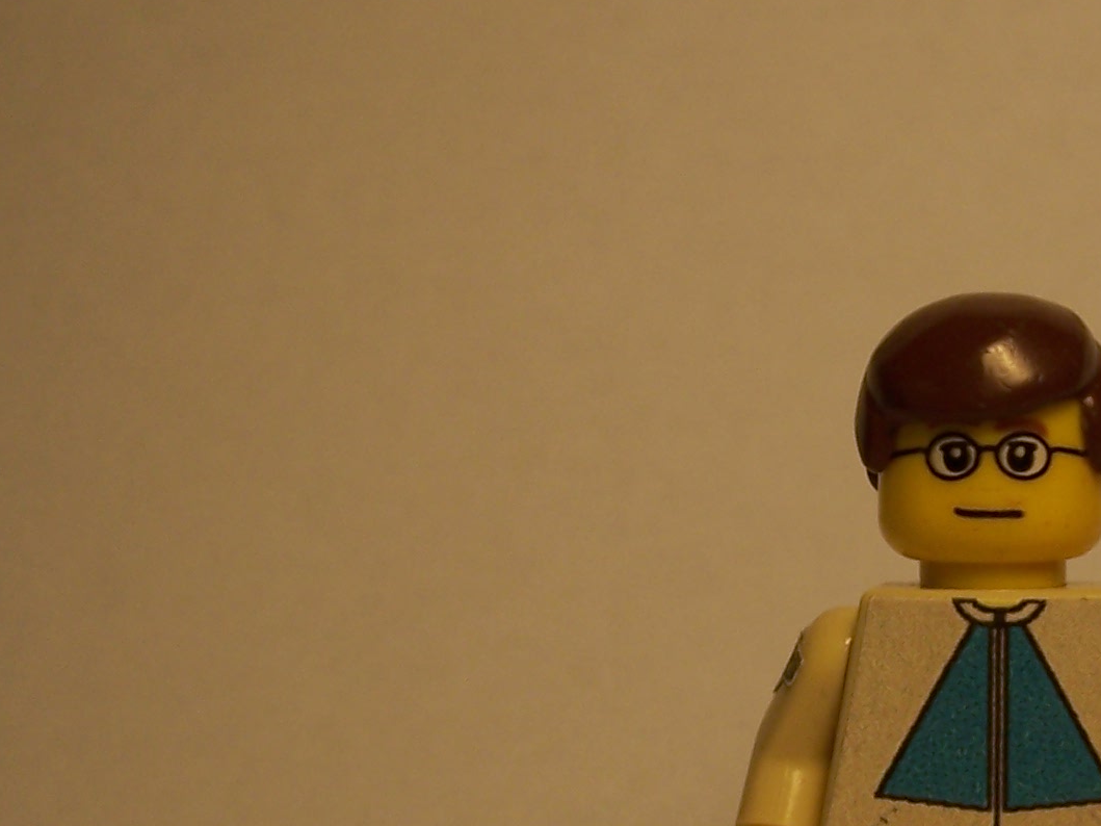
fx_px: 2353
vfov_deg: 19.8
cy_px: 585
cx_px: 912
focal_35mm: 74
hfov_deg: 25.8
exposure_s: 1/90
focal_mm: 5.6
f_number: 2.7
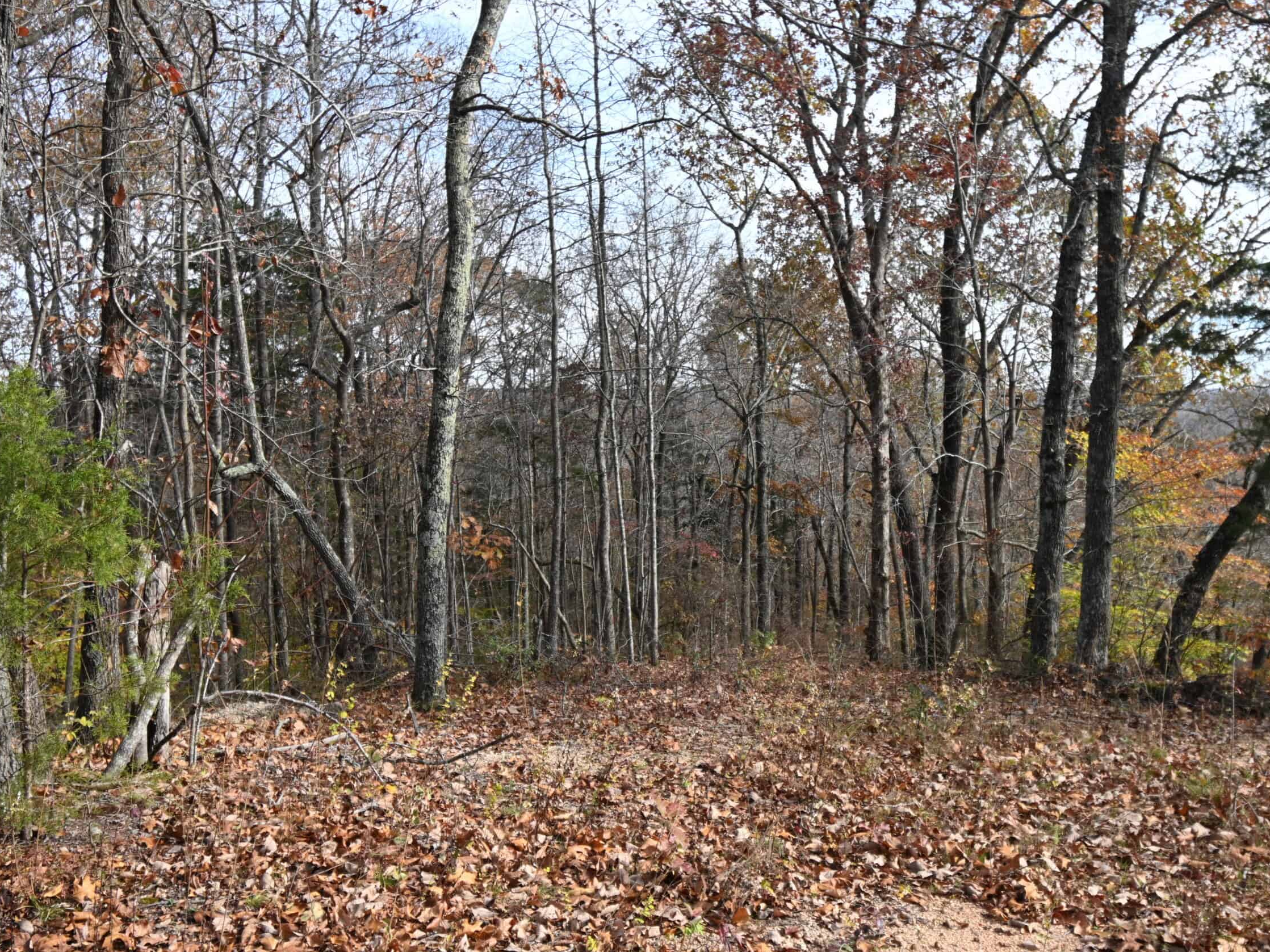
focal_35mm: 33
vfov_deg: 42.9
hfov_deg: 55.3
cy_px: 474
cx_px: 701
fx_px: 1211
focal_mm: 20
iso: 200
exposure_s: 1/250
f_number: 5.6
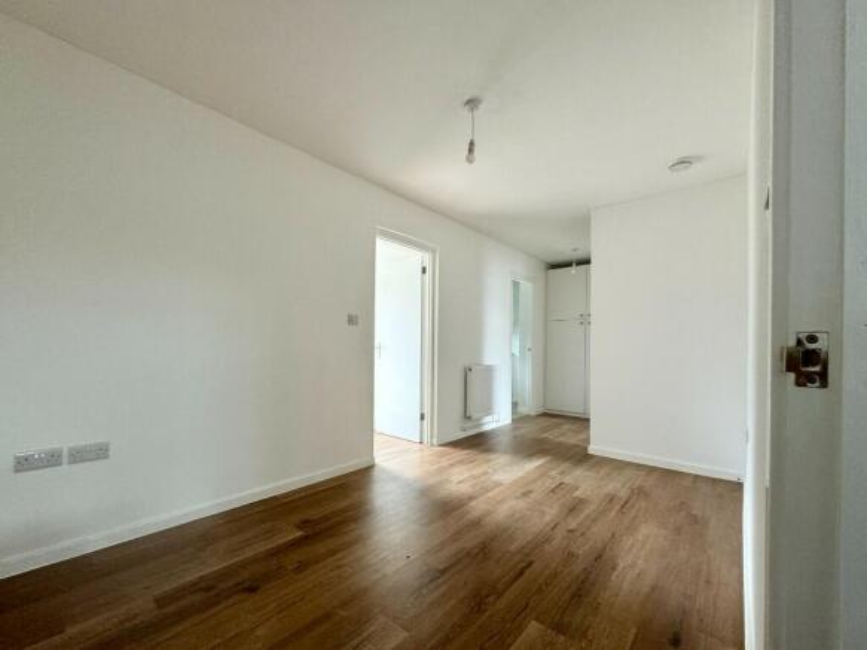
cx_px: 434
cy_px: 325
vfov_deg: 85.7
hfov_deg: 102.1
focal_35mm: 14
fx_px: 351
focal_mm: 2.22
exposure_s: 1/99
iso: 200
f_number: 2.2
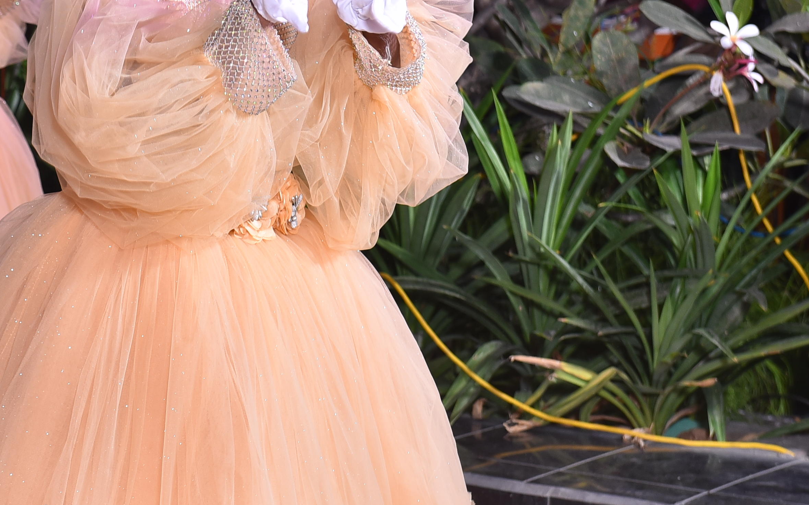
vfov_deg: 7.2
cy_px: 192
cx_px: -11
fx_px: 4012
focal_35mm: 182
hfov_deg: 11.4
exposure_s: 1/125
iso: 320
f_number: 5.6
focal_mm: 70
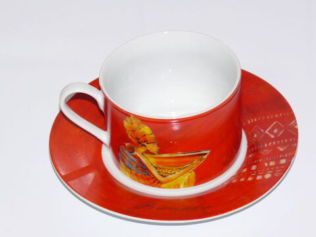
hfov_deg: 10.7
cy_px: 118
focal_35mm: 185
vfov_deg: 8.0
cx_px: 158
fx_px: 1689
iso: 100
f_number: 3.6
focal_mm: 27.6
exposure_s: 1/30
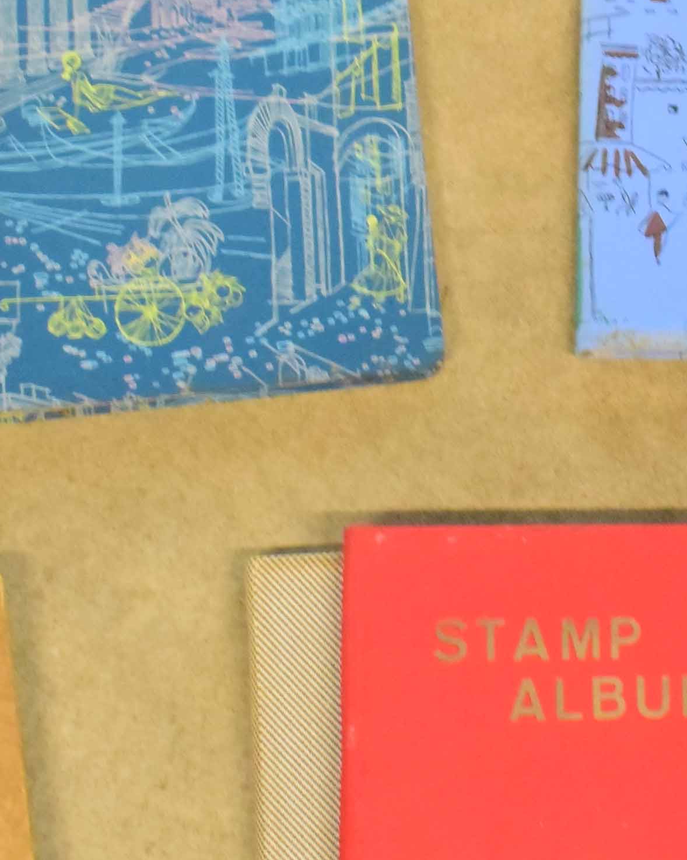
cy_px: 209
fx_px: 3353
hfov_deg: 11.5
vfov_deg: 14.5
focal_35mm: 132
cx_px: 751
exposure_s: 1/6
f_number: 7.1
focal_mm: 23
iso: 2500
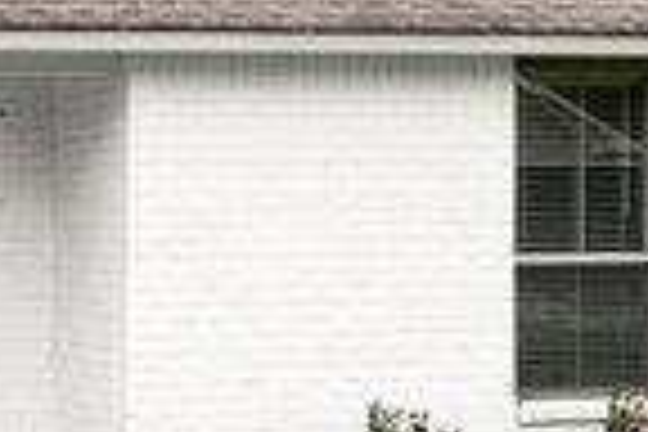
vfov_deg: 12.2
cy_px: -9
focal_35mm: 111
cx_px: -180
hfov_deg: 17.4
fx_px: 1998
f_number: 9
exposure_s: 1/320
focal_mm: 20
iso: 500
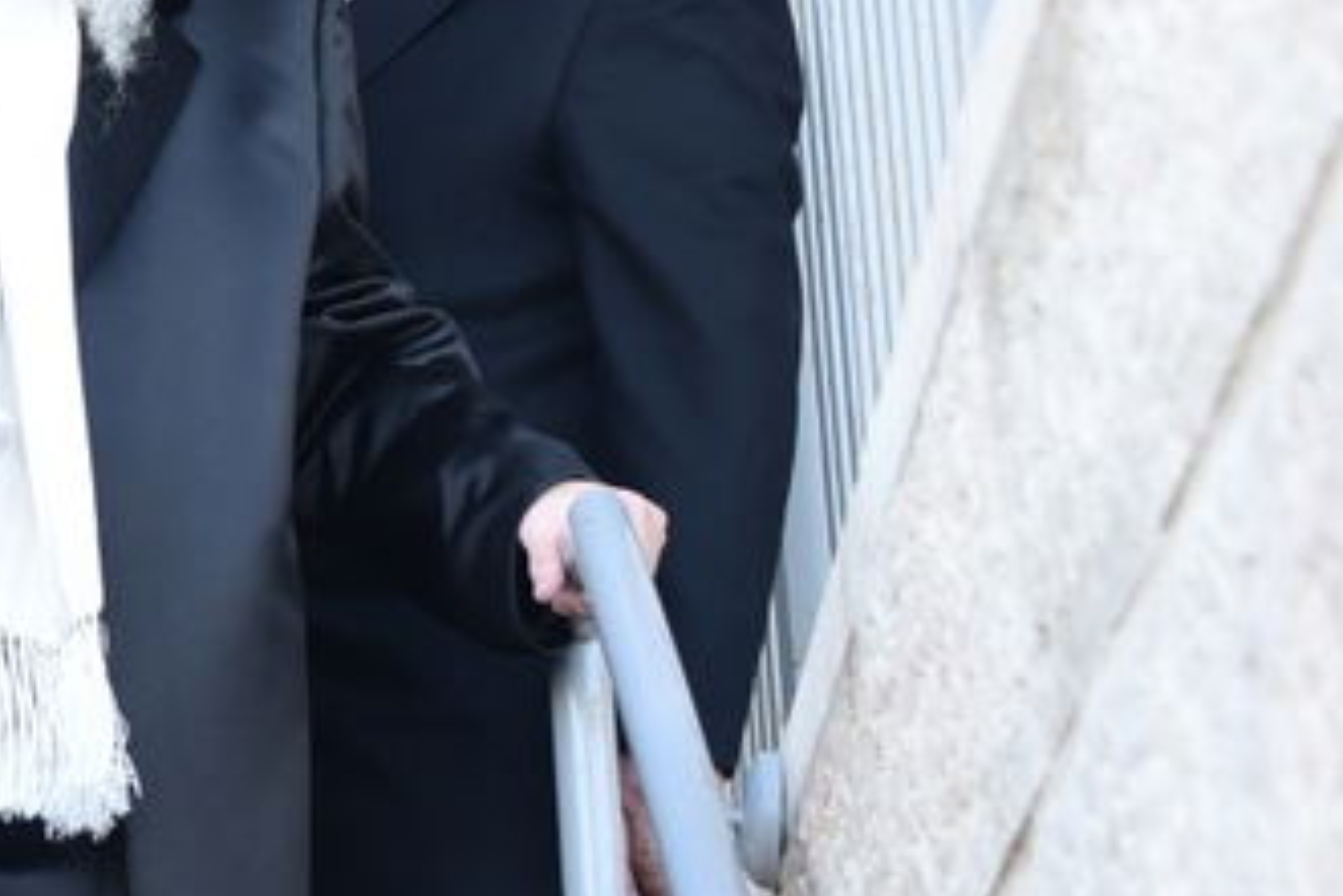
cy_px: 71
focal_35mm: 203
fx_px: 7576
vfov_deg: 6.8
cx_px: -146
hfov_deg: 10.0
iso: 800
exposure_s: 1/320
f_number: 5
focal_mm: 48
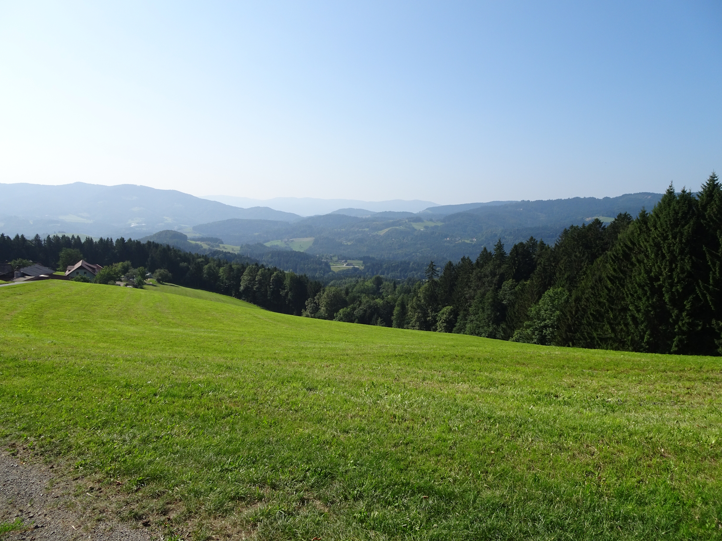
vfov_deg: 56.8
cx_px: 361
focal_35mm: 24
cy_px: 270
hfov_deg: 71.6
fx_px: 501
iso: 80
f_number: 3.5
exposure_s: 1/1000
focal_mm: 4.1
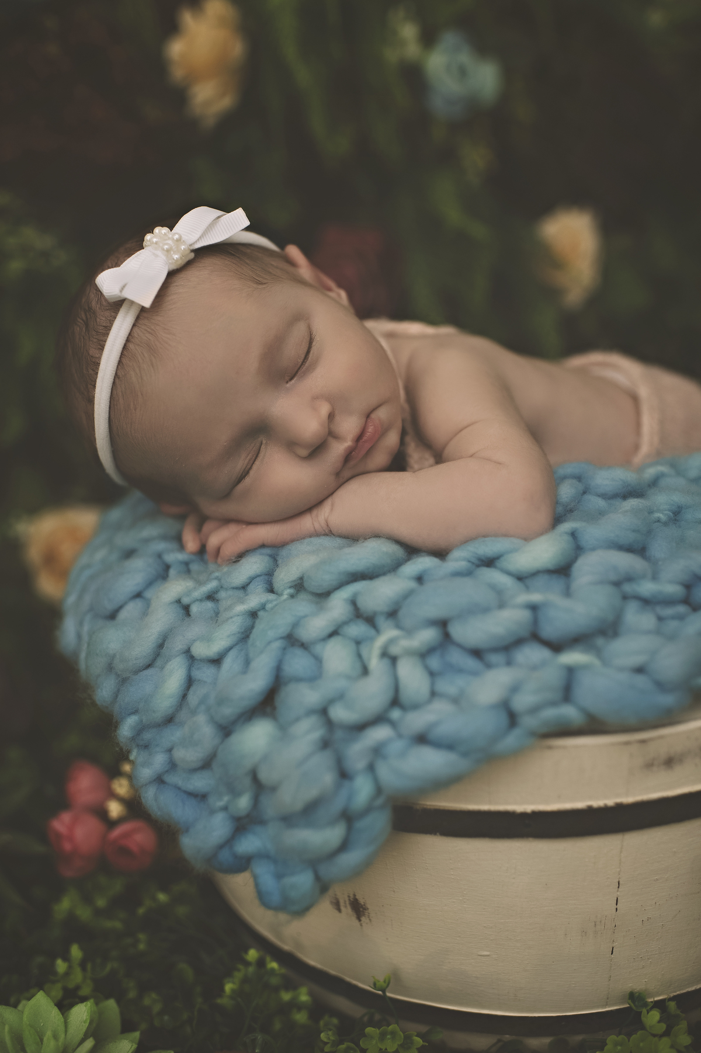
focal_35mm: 35
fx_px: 1023
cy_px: 526
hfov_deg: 37.8
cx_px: 350
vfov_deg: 54.5
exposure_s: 1/250
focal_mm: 35
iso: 250
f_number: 2.5
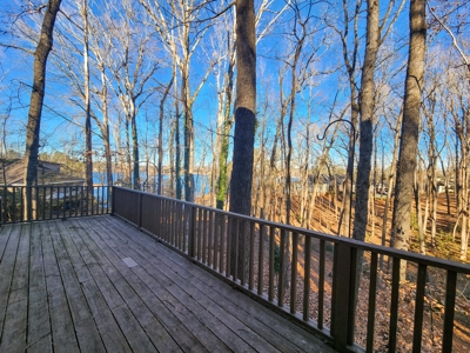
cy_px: 176
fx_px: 177
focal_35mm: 13
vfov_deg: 89.9
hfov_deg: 106.2
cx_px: 235
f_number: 2.2
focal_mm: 2.2
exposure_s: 1/420
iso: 50
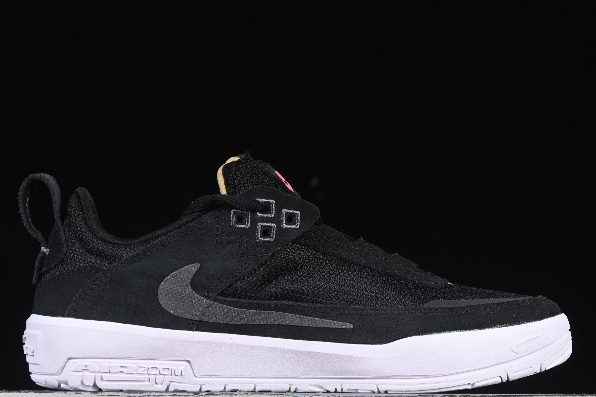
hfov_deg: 19.6
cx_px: 297
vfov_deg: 13.2
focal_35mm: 104
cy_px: 222
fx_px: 1721
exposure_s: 1/60
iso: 160
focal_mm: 50
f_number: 6.3
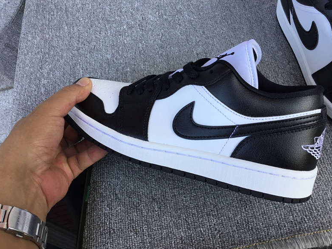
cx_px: 177
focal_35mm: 36
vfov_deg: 39.6
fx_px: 345
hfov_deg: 51.3
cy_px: 110
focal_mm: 3.3
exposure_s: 1/100
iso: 25
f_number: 2.4
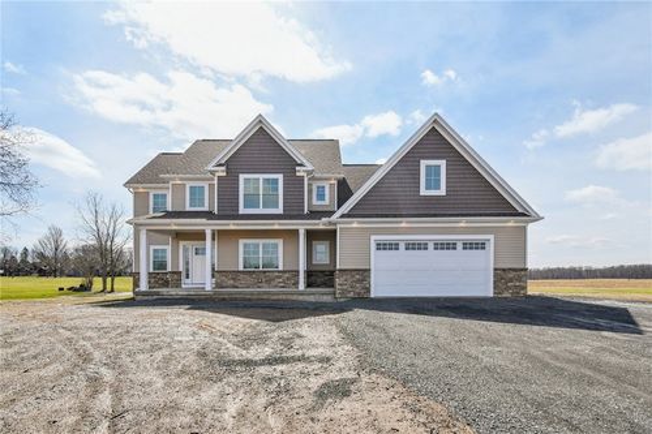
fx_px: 272
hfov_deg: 100.4
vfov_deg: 77.3
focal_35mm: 15
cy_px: 217
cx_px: 326
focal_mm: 10
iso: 400
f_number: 8
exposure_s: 1/1250
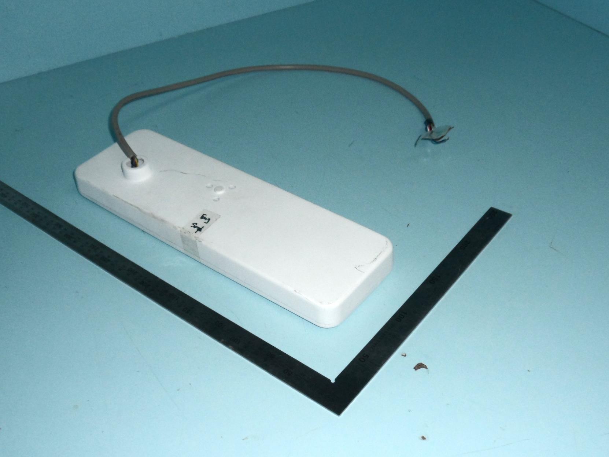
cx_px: 304
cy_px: 228
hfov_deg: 52.6
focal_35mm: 35
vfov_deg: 40.7
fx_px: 616
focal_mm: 6.5
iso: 200
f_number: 10
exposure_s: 1/45
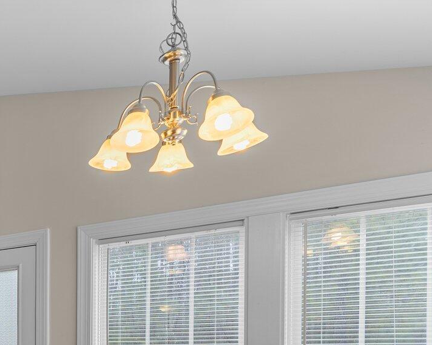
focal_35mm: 46
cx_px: -157
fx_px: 588
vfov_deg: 30.0
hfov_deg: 30.1
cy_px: 362
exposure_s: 1/2
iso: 160
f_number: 6.3
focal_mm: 17
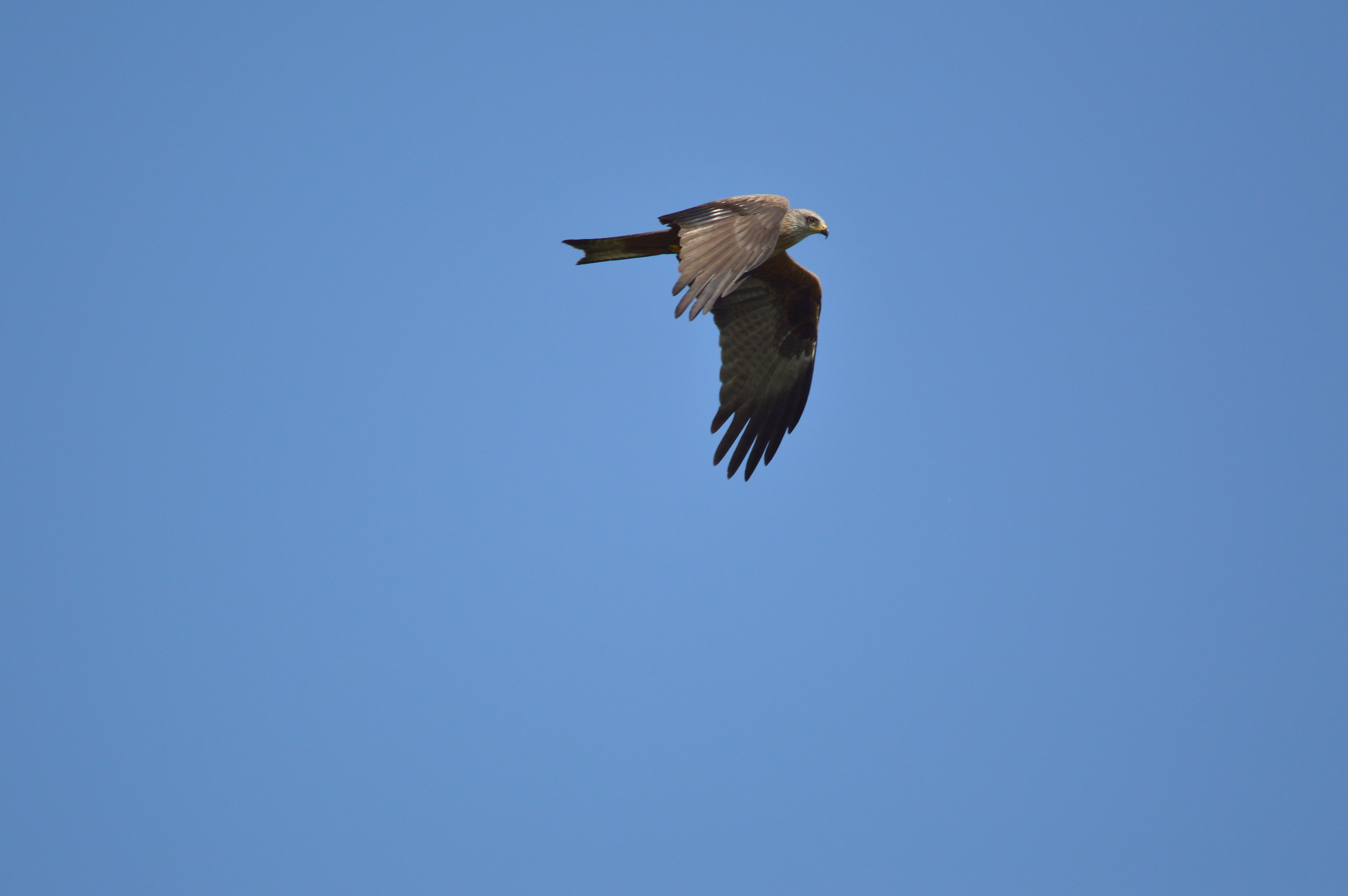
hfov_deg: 2.8
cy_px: 448
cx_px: 674
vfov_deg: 1.8
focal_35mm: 750
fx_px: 28054
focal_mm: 500
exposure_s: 1/1600
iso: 400
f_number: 6.3
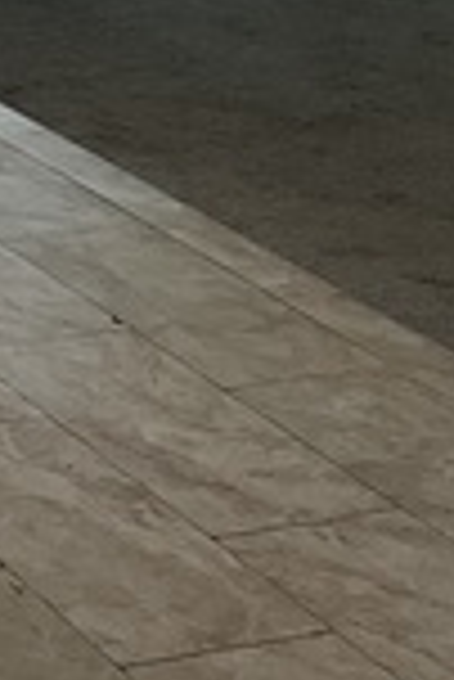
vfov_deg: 15.0
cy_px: -279
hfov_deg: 9.4
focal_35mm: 128
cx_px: -692
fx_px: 2416
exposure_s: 1/120
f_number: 1.8
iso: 32
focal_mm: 3
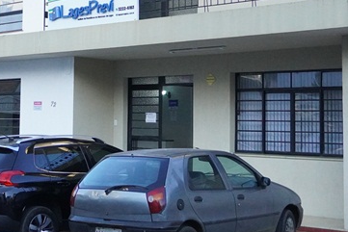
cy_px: 49
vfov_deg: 16.3
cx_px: 65
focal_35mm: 83
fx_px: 804
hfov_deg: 24.0
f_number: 4.5
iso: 5000
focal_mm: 25
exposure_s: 1/4000
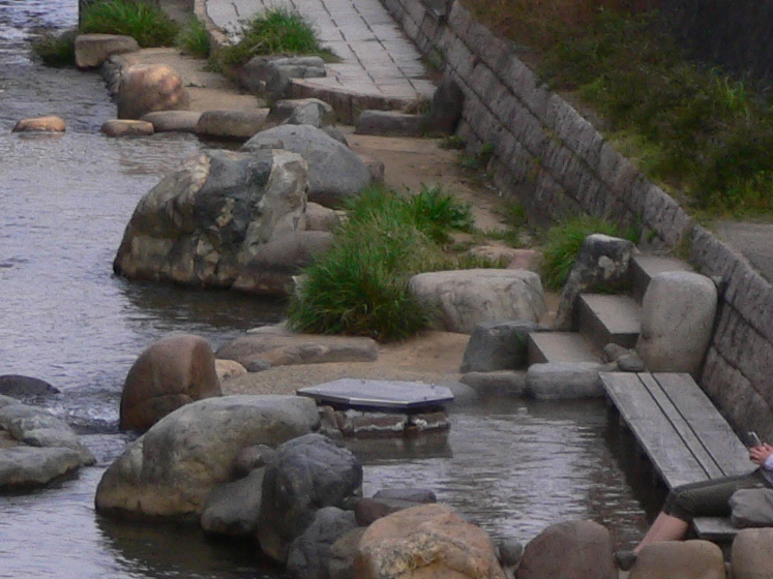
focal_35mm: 288
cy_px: -280
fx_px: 6430
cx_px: -111
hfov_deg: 6.8
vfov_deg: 5.1
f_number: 4.6
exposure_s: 1/200
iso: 80
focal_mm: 14
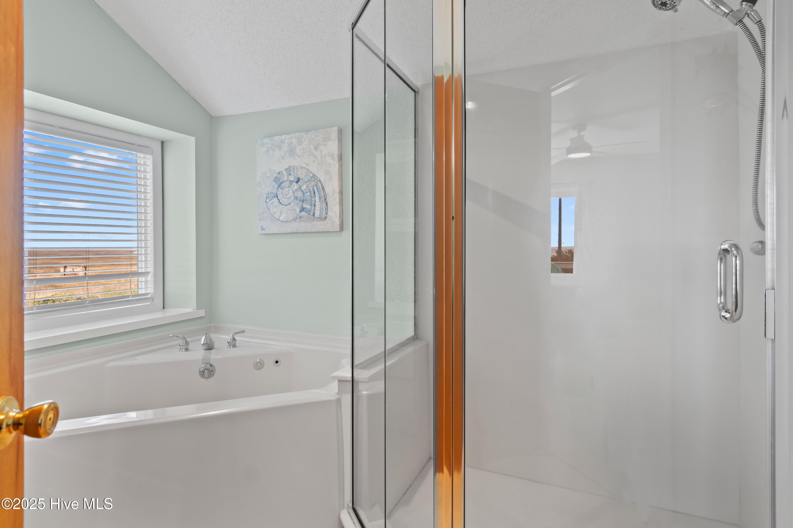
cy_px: 264
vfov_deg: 67.4
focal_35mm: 18
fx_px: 396
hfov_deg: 90.0
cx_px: 396
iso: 100
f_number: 4.8
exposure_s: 1/8
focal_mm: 12
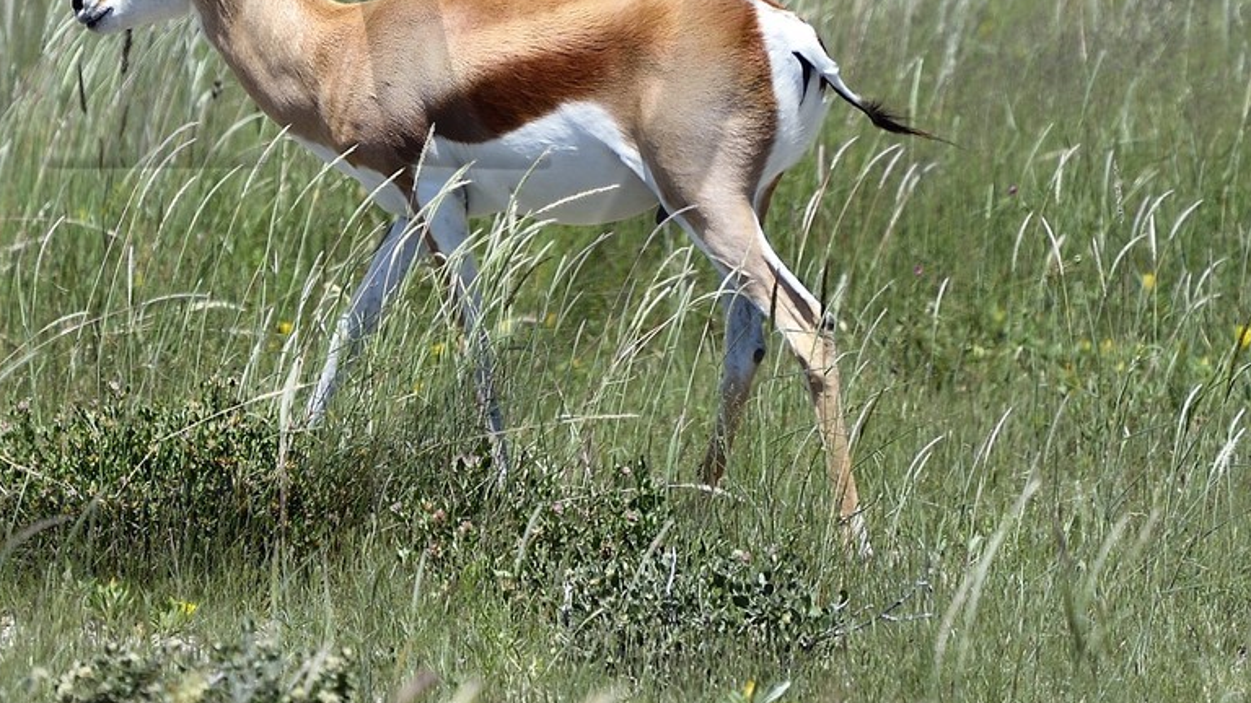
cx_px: 80
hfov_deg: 3.5
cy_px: -96
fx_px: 20268
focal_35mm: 611
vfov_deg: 2.0
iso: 200
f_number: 4
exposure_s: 1/2000
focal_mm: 280
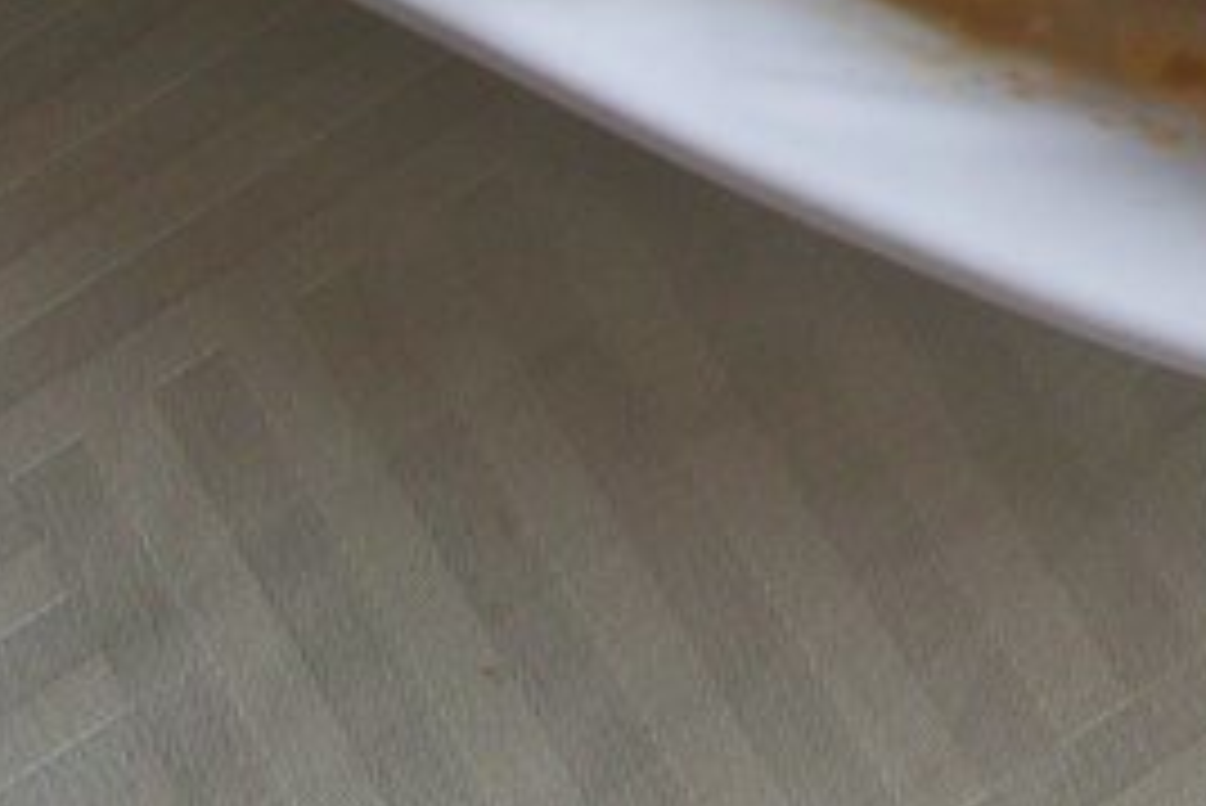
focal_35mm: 135
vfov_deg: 9.9
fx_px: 4525
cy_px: -329
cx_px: 1917
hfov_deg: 14.0
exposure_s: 1/60
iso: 75
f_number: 2.8
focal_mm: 5.7
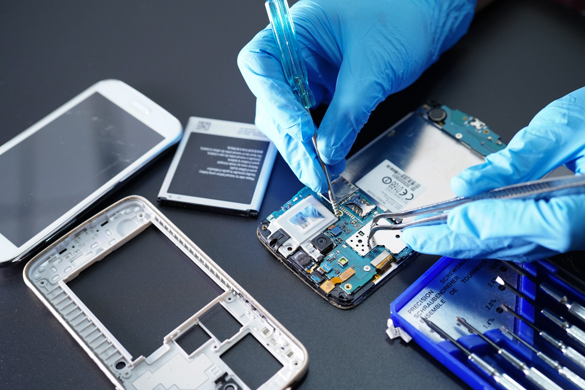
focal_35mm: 50
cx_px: 292
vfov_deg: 27.0
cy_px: 195
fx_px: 812
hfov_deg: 39.6
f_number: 3.5
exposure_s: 1/60
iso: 2000
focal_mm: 50
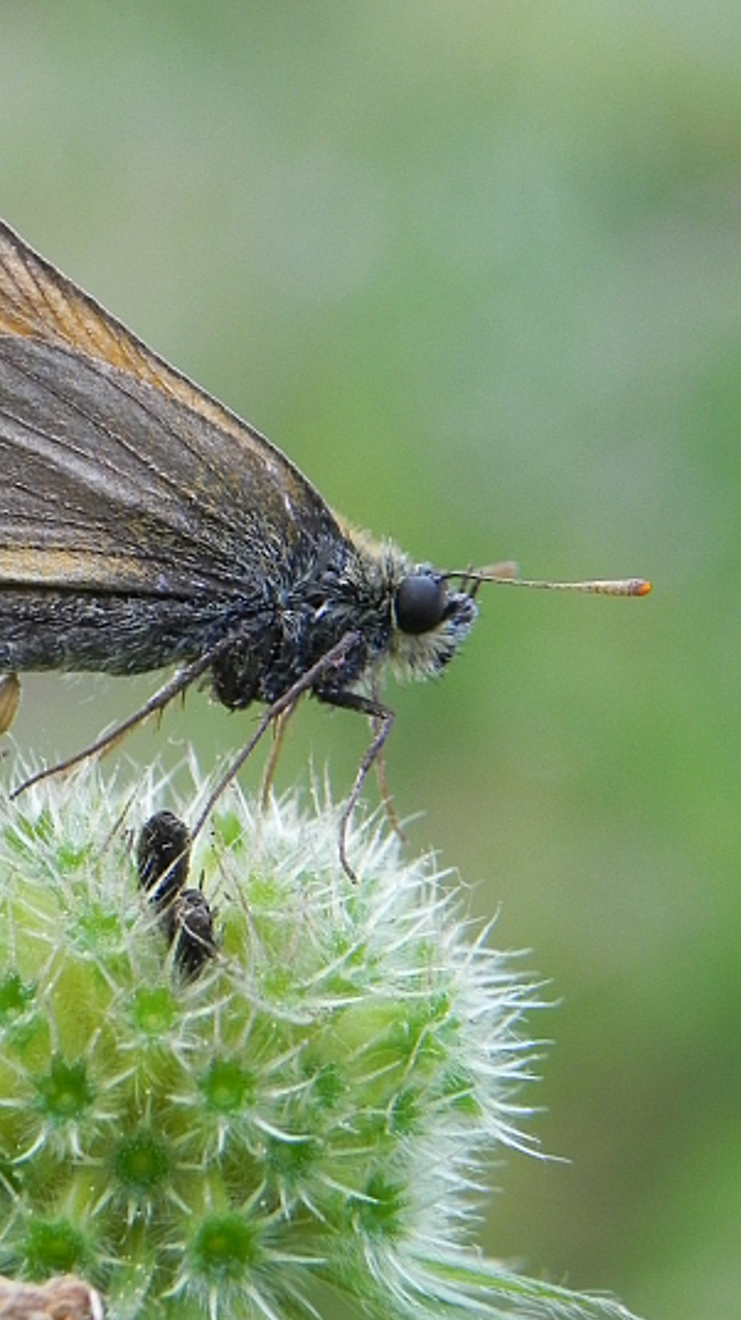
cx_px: 276
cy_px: 618
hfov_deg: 7.4
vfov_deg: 13.1
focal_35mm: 164
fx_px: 5736
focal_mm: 18.8
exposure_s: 1/131
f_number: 4.5
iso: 160
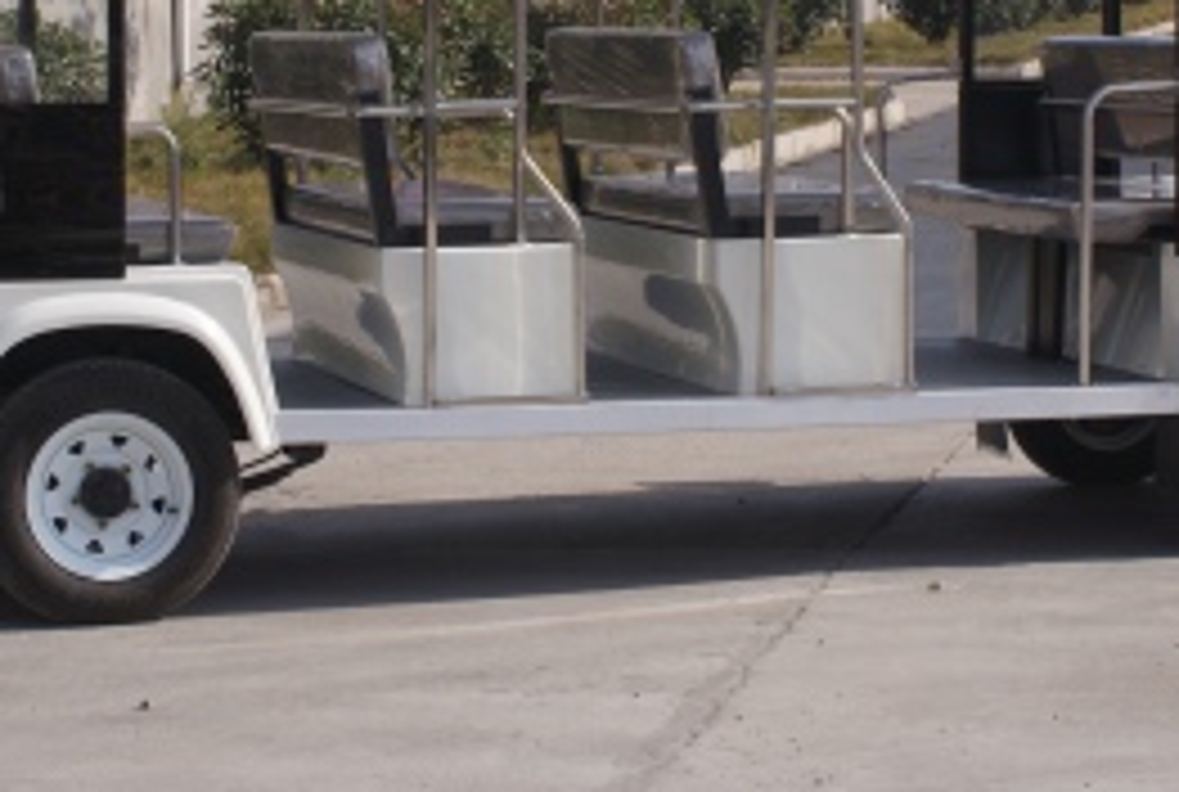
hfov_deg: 17.0
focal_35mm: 120
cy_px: 112
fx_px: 3944
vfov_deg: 11.4
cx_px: 630
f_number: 10
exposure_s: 1/160
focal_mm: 35
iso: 100
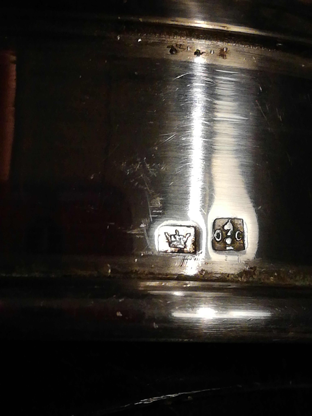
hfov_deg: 14.5
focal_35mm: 102
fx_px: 1226
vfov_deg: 19.3
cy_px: 208
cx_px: 156
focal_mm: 3.81
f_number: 2.2
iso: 250
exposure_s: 1/33.3
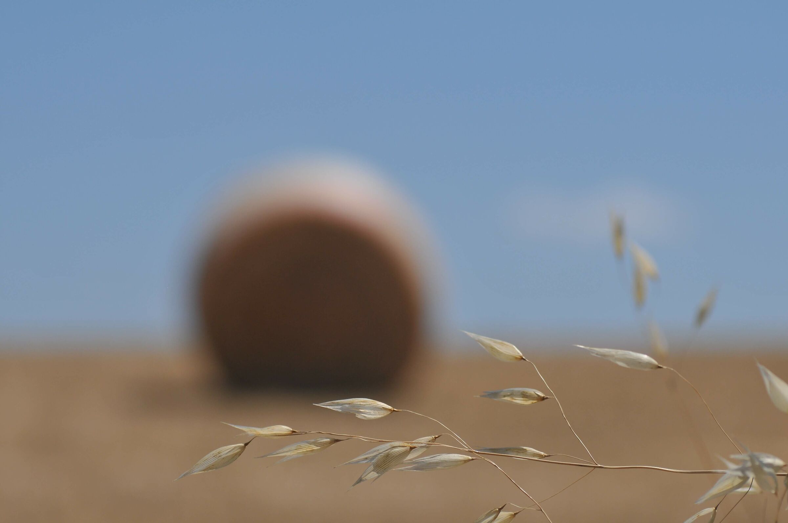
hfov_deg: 17.1
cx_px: 394
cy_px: 262
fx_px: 2623
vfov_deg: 11.4
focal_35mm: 120
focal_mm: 80
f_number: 4
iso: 200
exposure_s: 1/4000
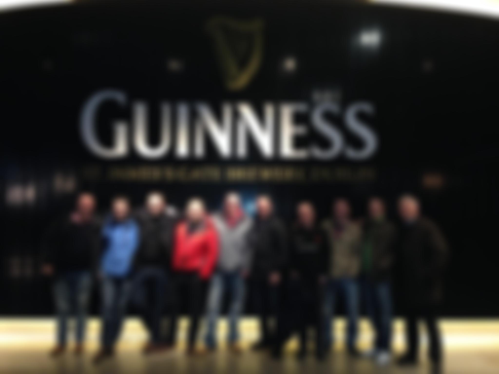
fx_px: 476
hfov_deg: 55.4
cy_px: 187
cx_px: 250
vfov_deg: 42.9
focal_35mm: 33
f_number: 2.4
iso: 250
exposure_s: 1/16
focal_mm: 4.12
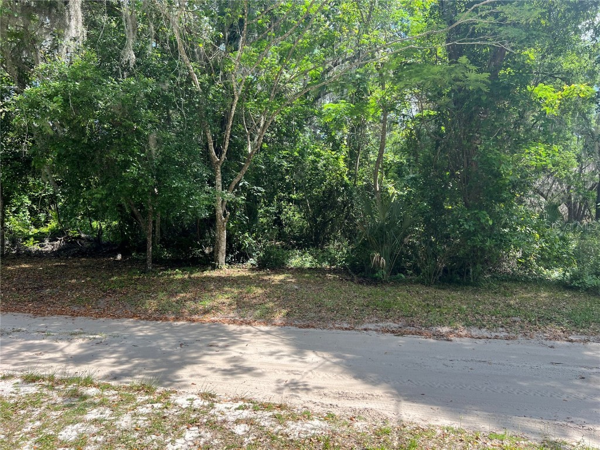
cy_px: 225
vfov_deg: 53.1
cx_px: 300
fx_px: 451
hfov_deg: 67.3
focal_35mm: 26
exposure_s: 1/859
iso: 50
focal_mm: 5.7
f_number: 1.5
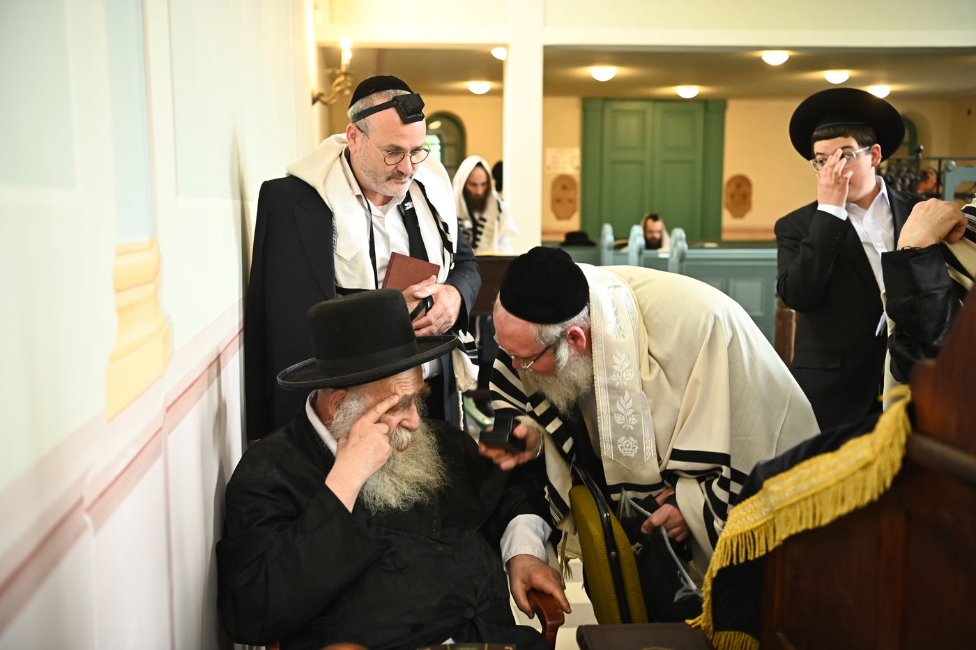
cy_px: 325
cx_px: 488
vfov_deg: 33.4
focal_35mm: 40
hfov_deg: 48.5
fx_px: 1084
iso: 2000
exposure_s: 1/100
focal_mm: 40
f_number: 3.2
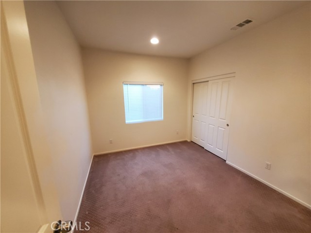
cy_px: 116
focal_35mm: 13
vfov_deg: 89.9
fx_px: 117
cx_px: 156
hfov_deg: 106.2
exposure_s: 1/30
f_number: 2.2
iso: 500
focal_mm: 1.8
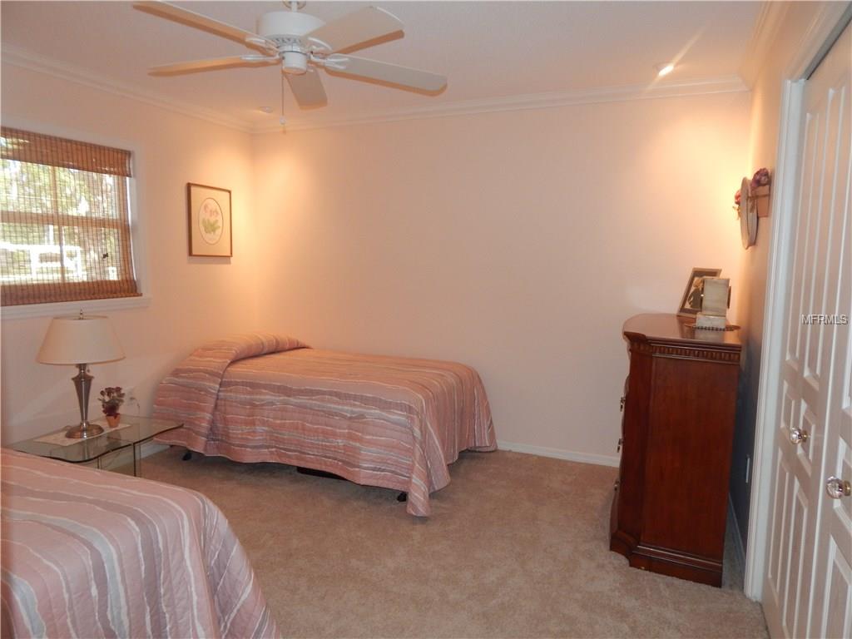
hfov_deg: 76.4
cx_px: 426
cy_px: 320
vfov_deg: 61.1
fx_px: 541
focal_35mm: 22
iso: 200
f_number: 3
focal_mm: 4
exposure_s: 1/30
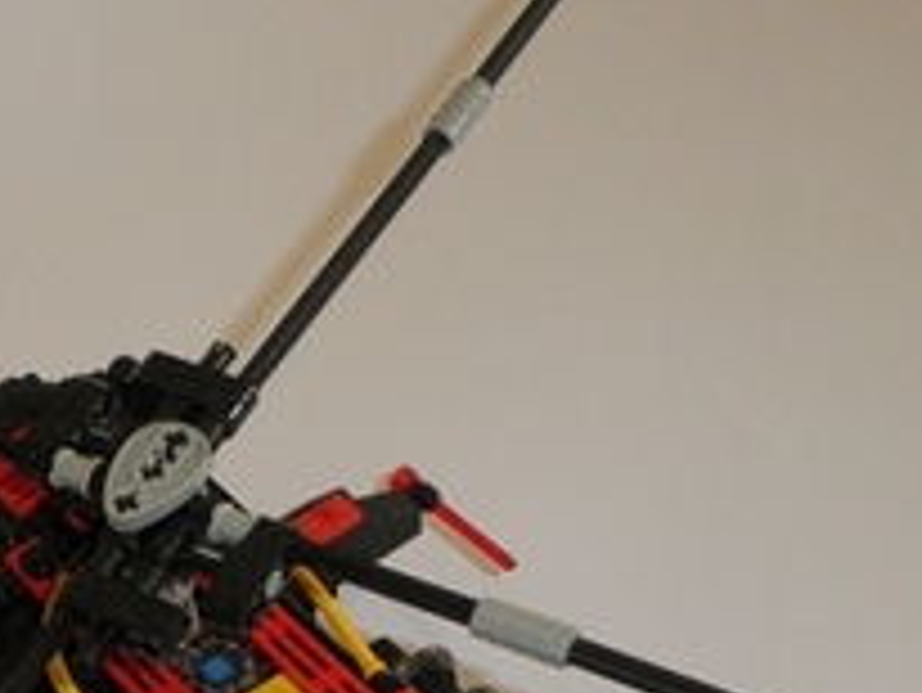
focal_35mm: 81
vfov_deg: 17.7
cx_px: -108
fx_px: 2159
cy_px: 716
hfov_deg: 22.6
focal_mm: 4.7
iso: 160
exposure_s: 1/30
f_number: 2.8
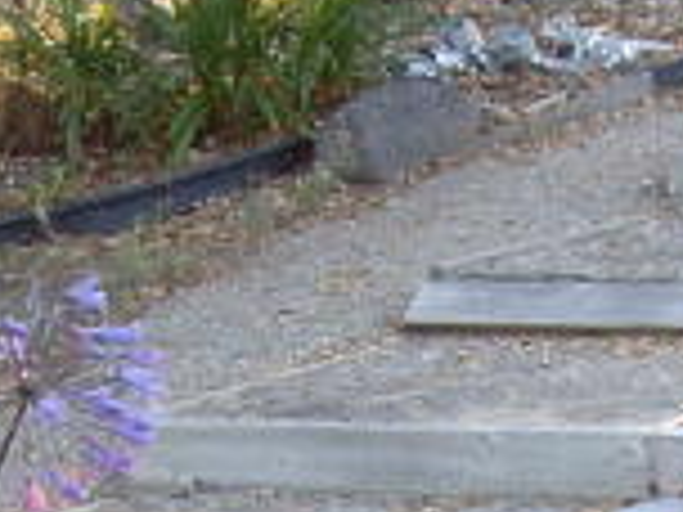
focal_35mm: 200
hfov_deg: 9.7
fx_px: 3946
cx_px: 962
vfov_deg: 7.2
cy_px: 885
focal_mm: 7.9
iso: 100
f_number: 2.8
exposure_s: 1/50
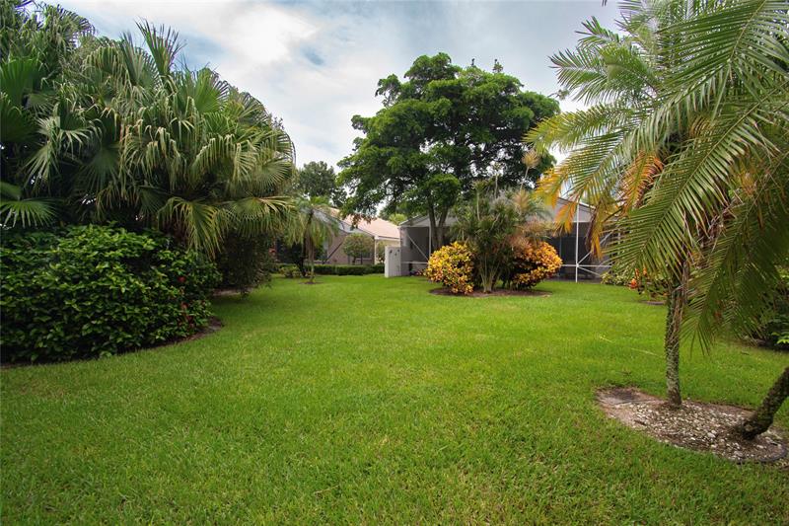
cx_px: 394
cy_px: 263
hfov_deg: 100.4
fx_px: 329
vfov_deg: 77.3
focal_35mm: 15
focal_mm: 10
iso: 360
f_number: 8
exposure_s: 1/250
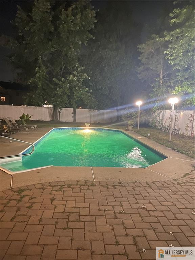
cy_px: 130
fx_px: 195
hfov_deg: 53.1
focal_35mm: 26
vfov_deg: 67.3
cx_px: 98
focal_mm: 4.25
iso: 400
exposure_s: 1/8
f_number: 1.8
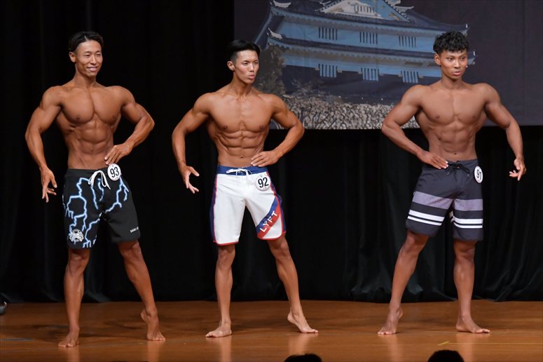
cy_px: 181
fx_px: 4071
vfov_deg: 5.1
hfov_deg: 7.6
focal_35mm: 270
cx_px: 272
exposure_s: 1/400
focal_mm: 180
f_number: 5.6
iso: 5000
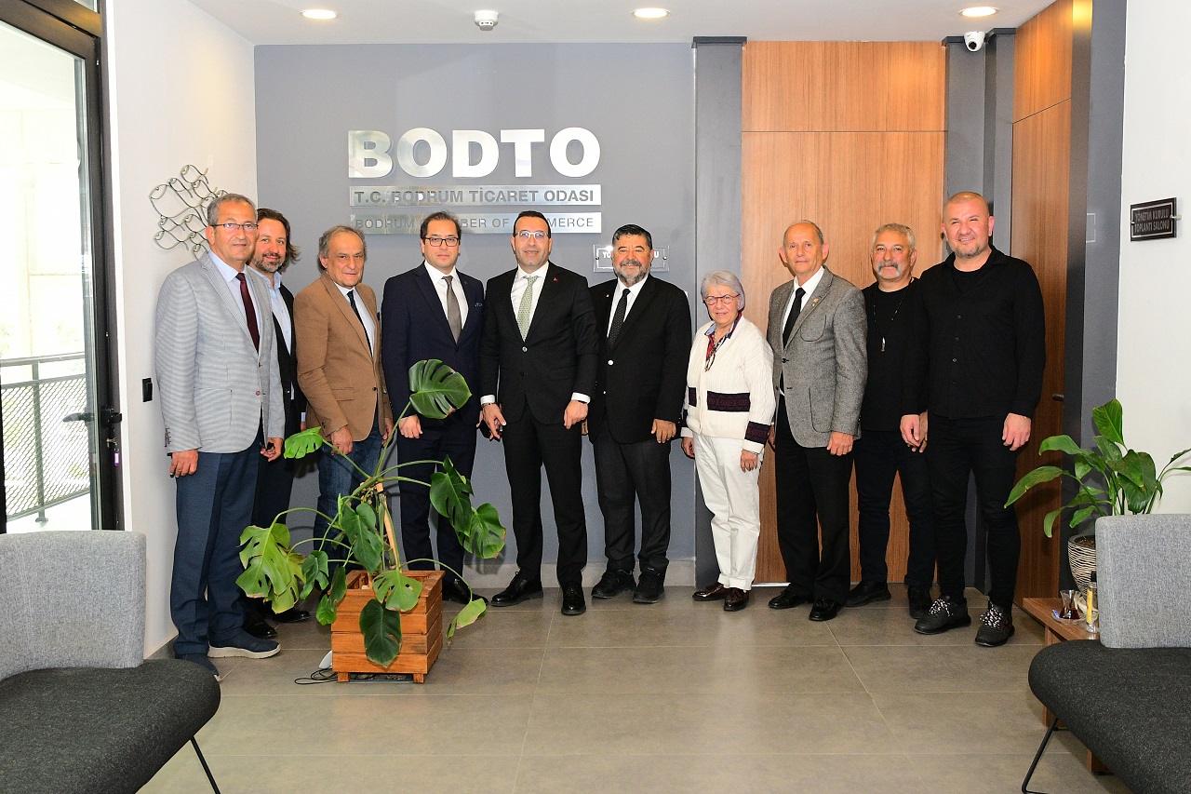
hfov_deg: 61.9
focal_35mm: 30
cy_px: 397
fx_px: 992
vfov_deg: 43.6
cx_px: 596
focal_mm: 20
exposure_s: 1/125
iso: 1000
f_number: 5
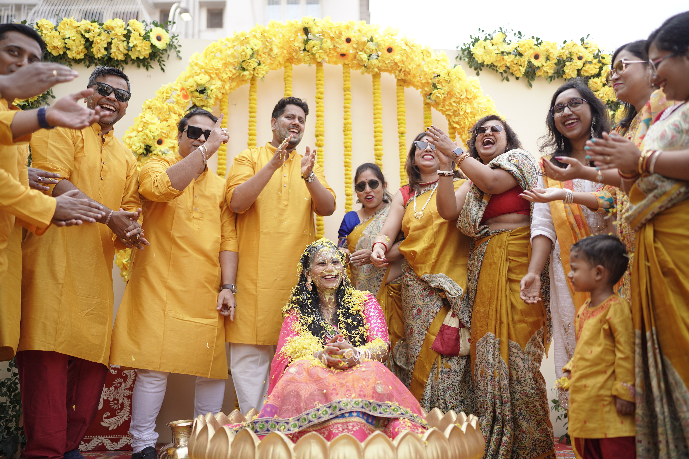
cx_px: 344
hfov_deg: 54.4
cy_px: 230
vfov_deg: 37.9
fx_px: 670
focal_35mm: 35
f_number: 1.4
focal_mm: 35
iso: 125
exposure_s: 1/1250
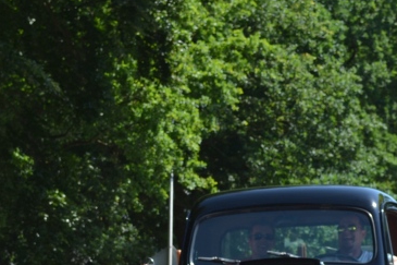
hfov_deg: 13.9
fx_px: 1631
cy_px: 354
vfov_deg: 9.1
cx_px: 194
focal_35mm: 148
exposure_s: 1/200
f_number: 6.3
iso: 100
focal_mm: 36
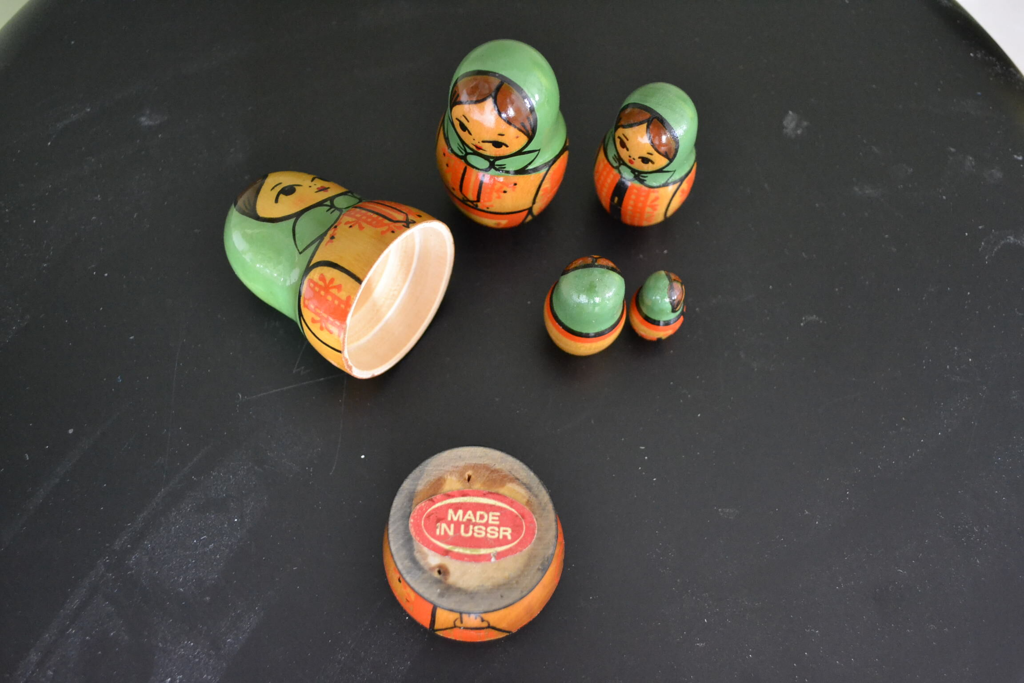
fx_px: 1109
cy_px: 342
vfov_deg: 34.2
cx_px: 512
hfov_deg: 49.6
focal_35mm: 39
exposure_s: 1/13
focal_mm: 26
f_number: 4.2
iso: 3200
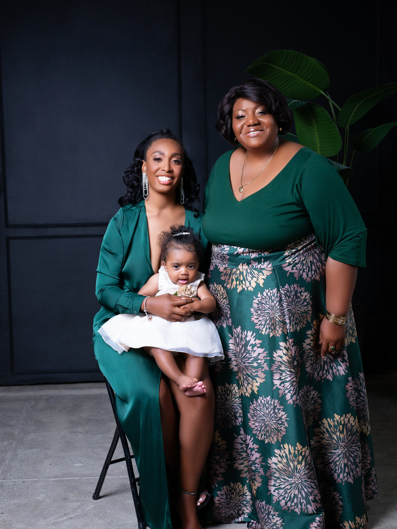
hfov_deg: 26.6
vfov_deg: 34.9
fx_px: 841
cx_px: 199
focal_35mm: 55
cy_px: 279
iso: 500
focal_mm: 50
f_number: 5
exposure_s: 1/200
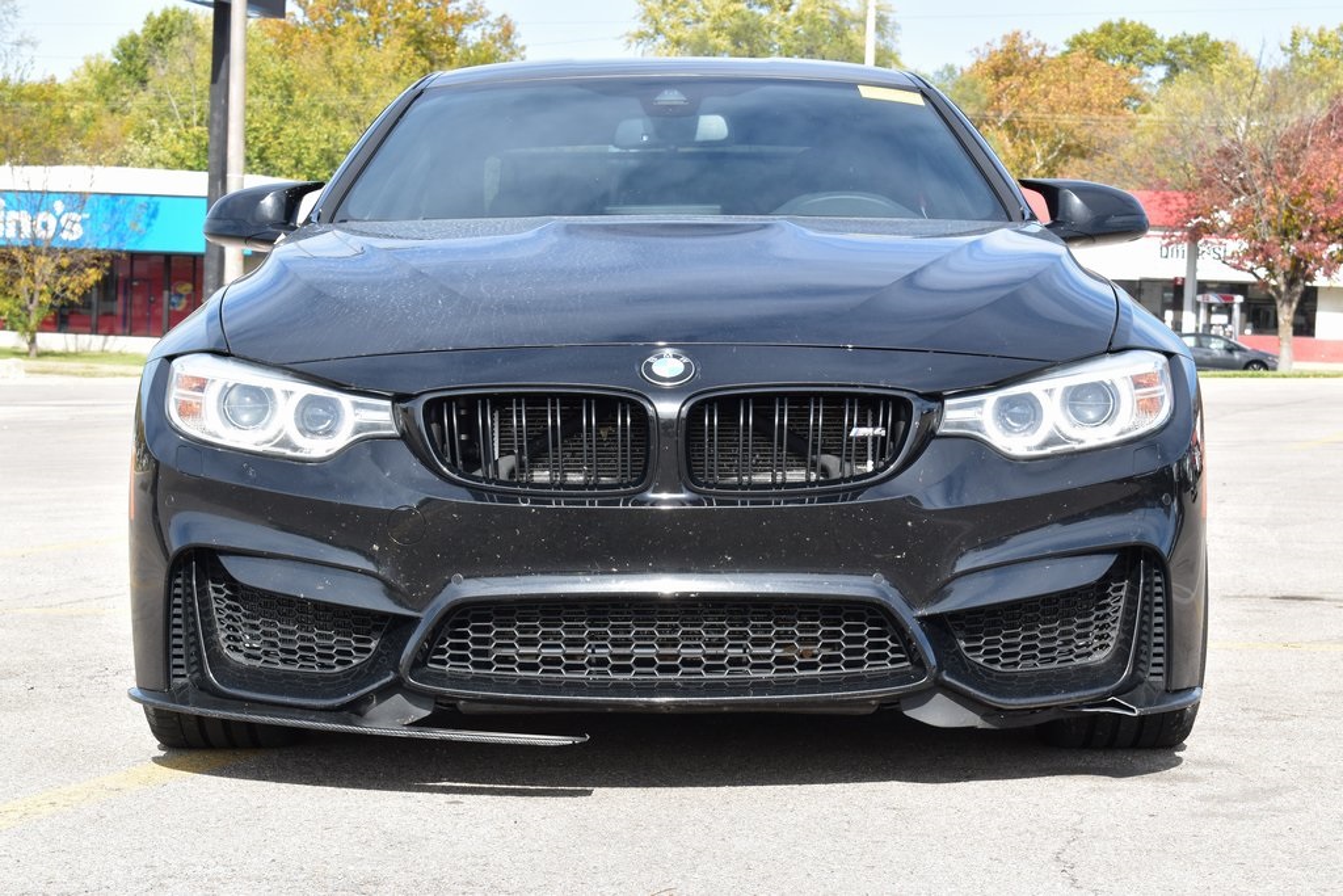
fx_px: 2910
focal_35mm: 78
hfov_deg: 26.0
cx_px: 672
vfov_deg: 17.5
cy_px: 448
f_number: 10
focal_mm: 52
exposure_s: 1/200
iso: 400
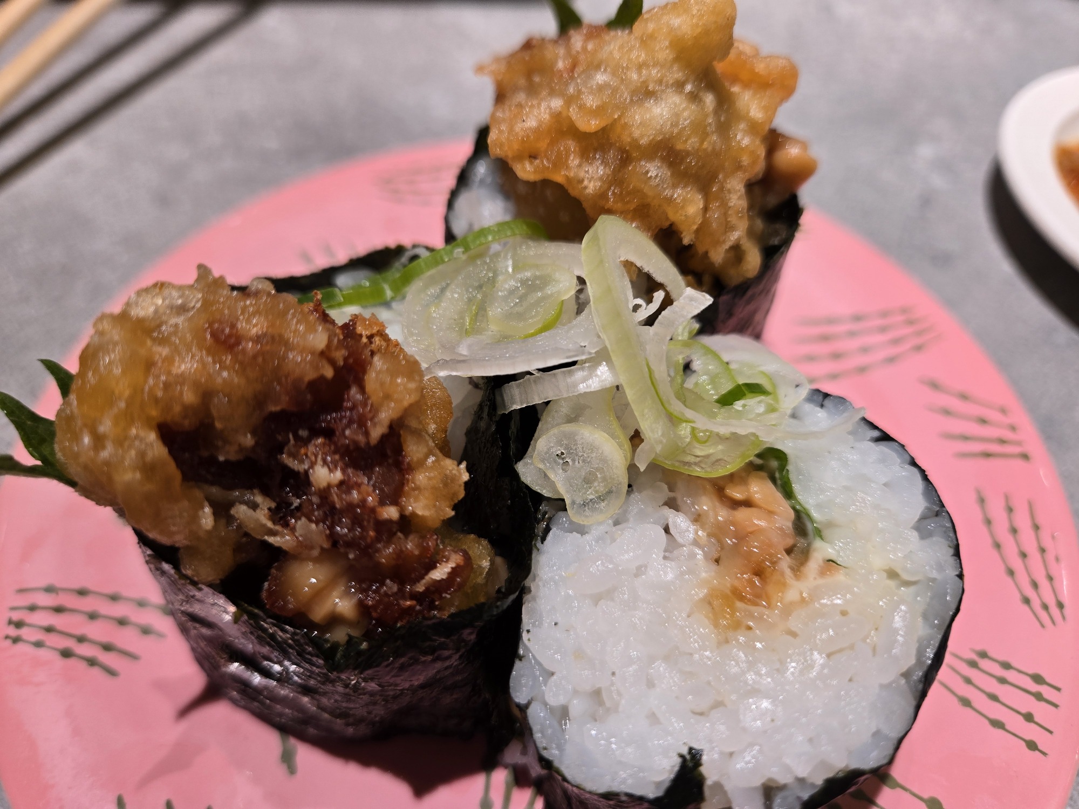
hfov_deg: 73.9
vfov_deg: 58.9
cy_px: 404
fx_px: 717
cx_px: 540
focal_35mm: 23
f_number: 1.8
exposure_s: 1/180
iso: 80
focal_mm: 5.4
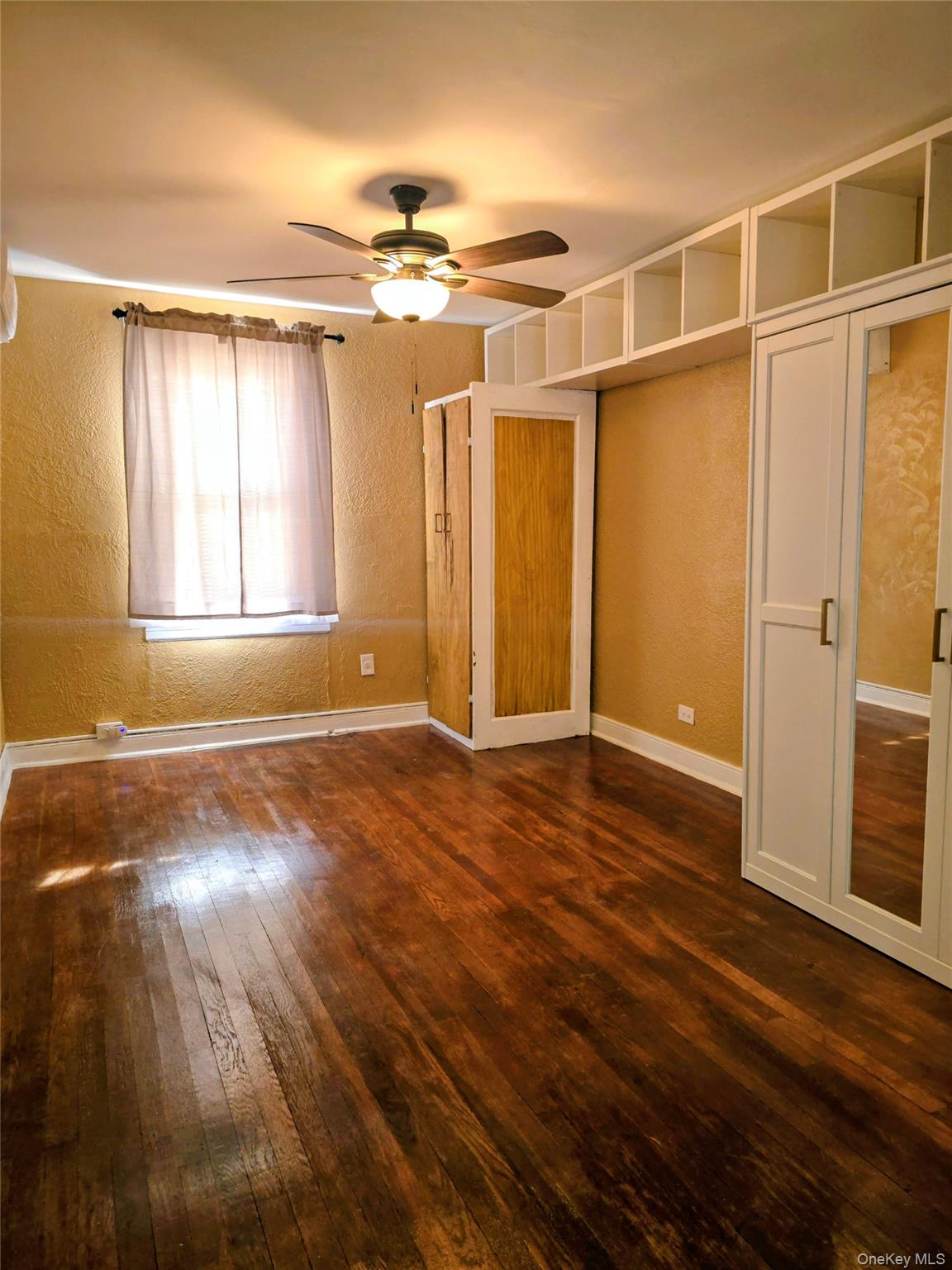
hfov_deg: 58.9
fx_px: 843
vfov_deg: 73.9
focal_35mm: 23
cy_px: 635
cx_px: 476
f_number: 1.7
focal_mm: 6.3
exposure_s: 1/60
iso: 125
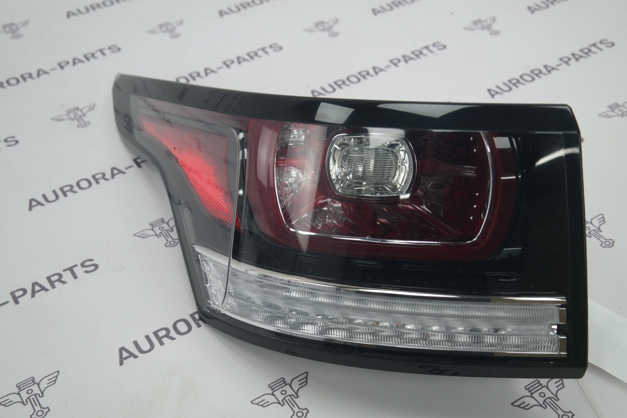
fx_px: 801
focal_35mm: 46
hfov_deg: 42.7
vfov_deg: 29.2
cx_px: 314
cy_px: 209
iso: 200
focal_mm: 30
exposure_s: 1/80
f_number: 4.5
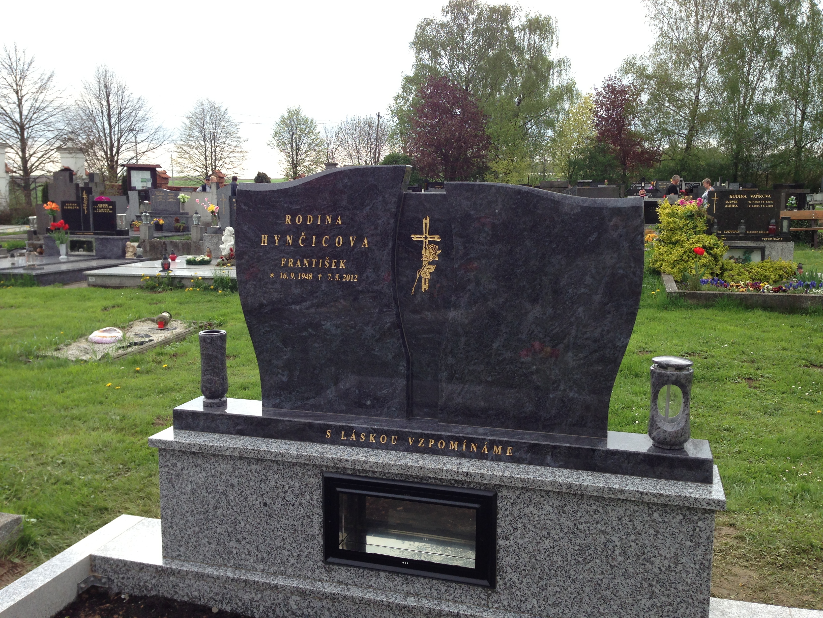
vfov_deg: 42.9
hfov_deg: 55.4
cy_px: 309
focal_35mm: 33
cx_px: 412
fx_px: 785
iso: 50
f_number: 2.4
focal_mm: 4.13
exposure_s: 1/602
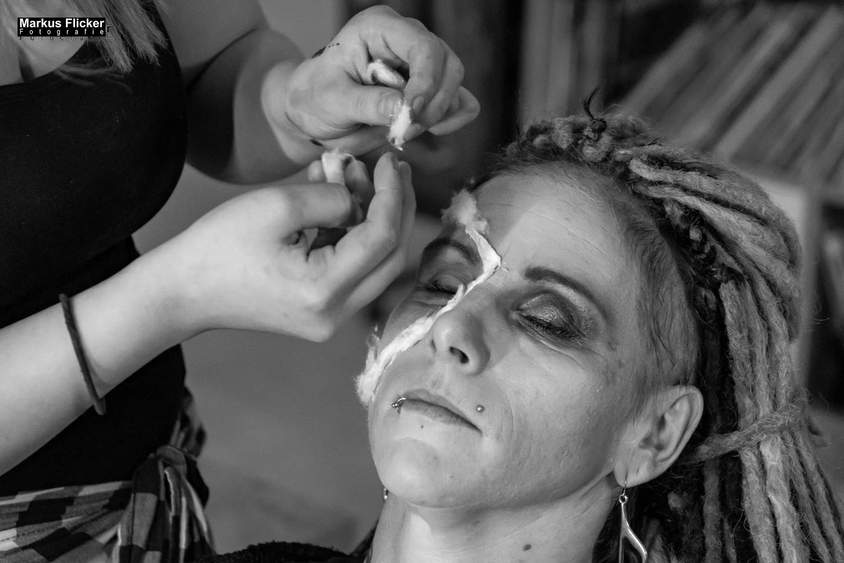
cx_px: 422
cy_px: 282
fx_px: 2813
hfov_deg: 17.1
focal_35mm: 120
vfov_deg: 11.4
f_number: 4
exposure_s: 1/250
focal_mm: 80
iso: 3200
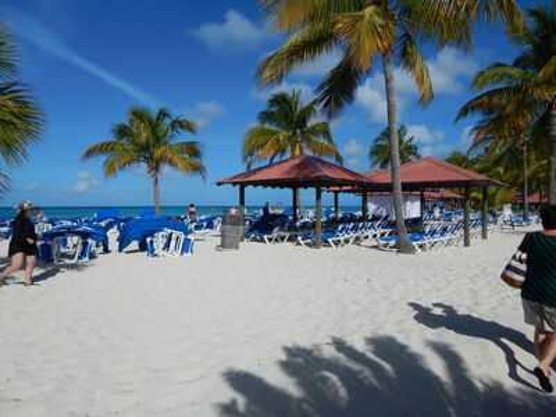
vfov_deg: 61.1
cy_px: 208
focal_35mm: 22
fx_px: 353
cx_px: 278
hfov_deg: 76.4
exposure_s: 1/1250
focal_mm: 4
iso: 125
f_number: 6
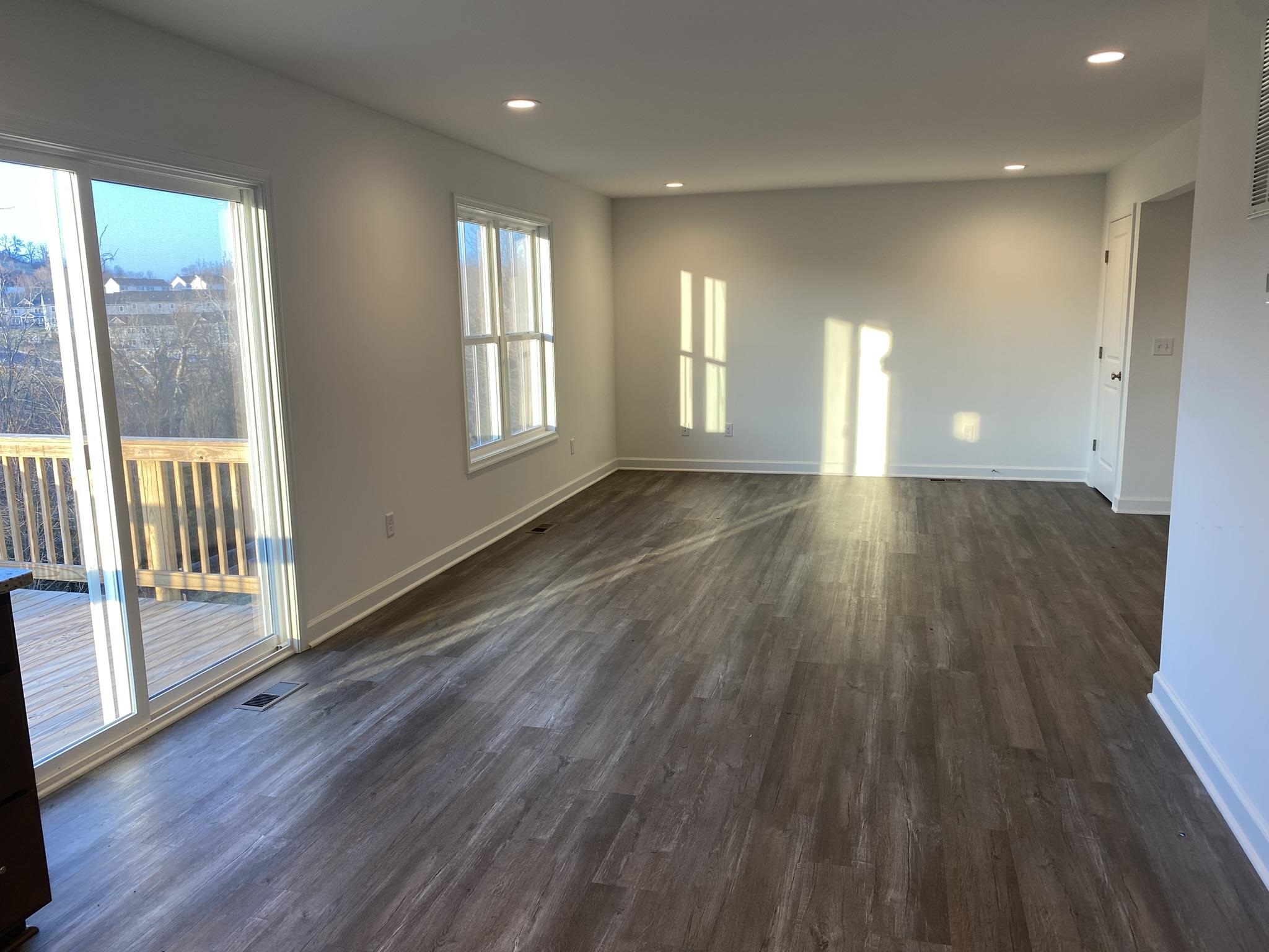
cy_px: 476
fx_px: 953
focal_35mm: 26
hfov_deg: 67.3
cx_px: 634
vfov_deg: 53.1
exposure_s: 1/120
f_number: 1.8
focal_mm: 4.25
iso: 50
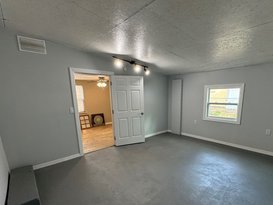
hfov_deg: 87.6
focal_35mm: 18
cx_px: 147
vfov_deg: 70.8
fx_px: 142
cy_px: 123
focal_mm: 2.22
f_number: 2.2
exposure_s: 1/60
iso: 200
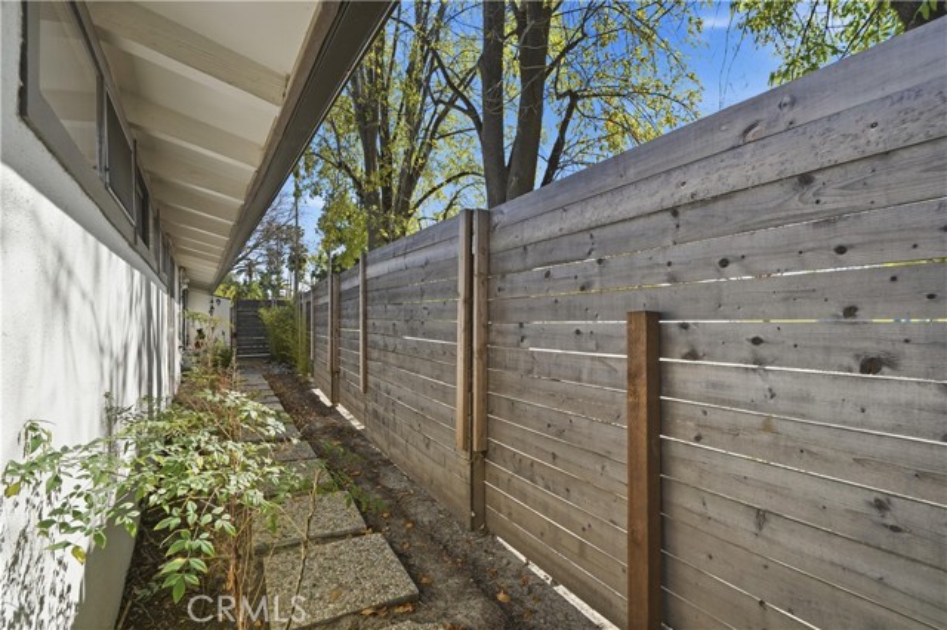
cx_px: 474
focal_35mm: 16
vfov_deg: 73.7
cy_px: 315
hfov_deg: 96.8
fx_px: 421
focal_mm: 16
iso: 200
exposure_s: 1/320
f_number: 10
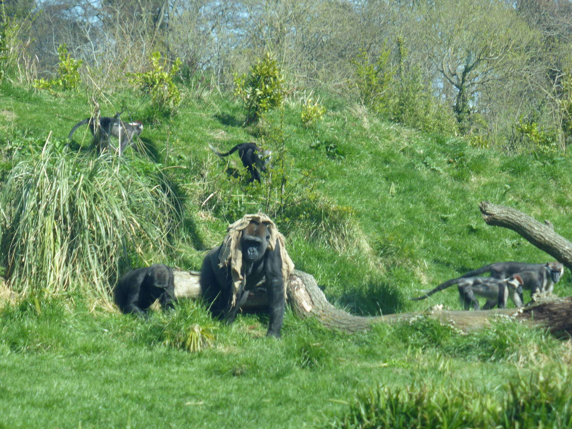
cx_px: 266
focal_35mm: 134
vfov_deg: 11.1
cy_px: 216
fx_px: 2214
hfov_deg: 14.7
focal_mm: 21.8
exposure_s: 1/200
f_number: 5.4
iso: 100
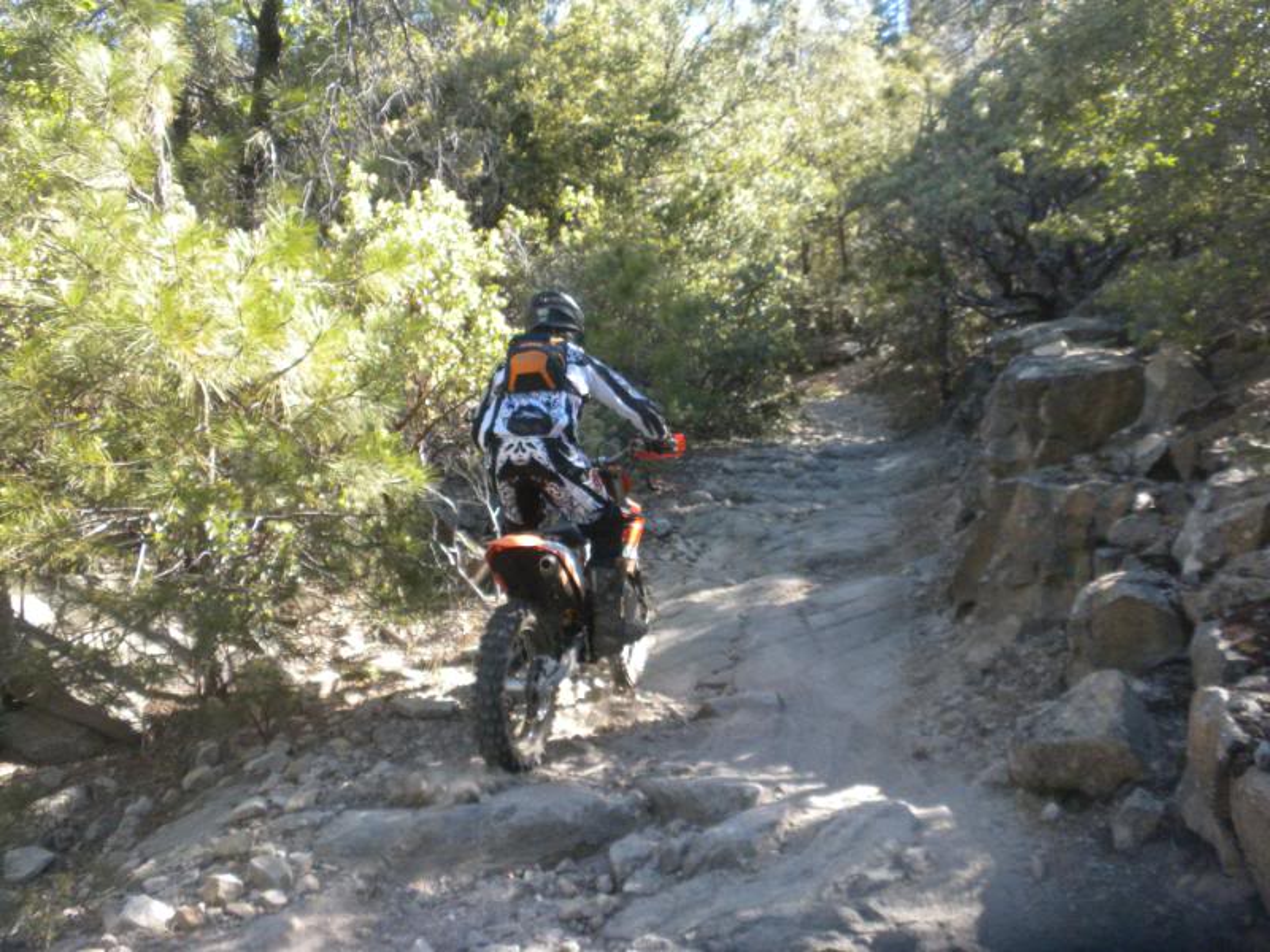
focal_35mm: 37
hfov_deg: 50.1
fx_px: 1357
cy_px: 476
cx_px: 635
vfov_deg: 38.7
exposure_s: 1/412
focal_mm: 6.6
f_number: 3.5
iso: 328
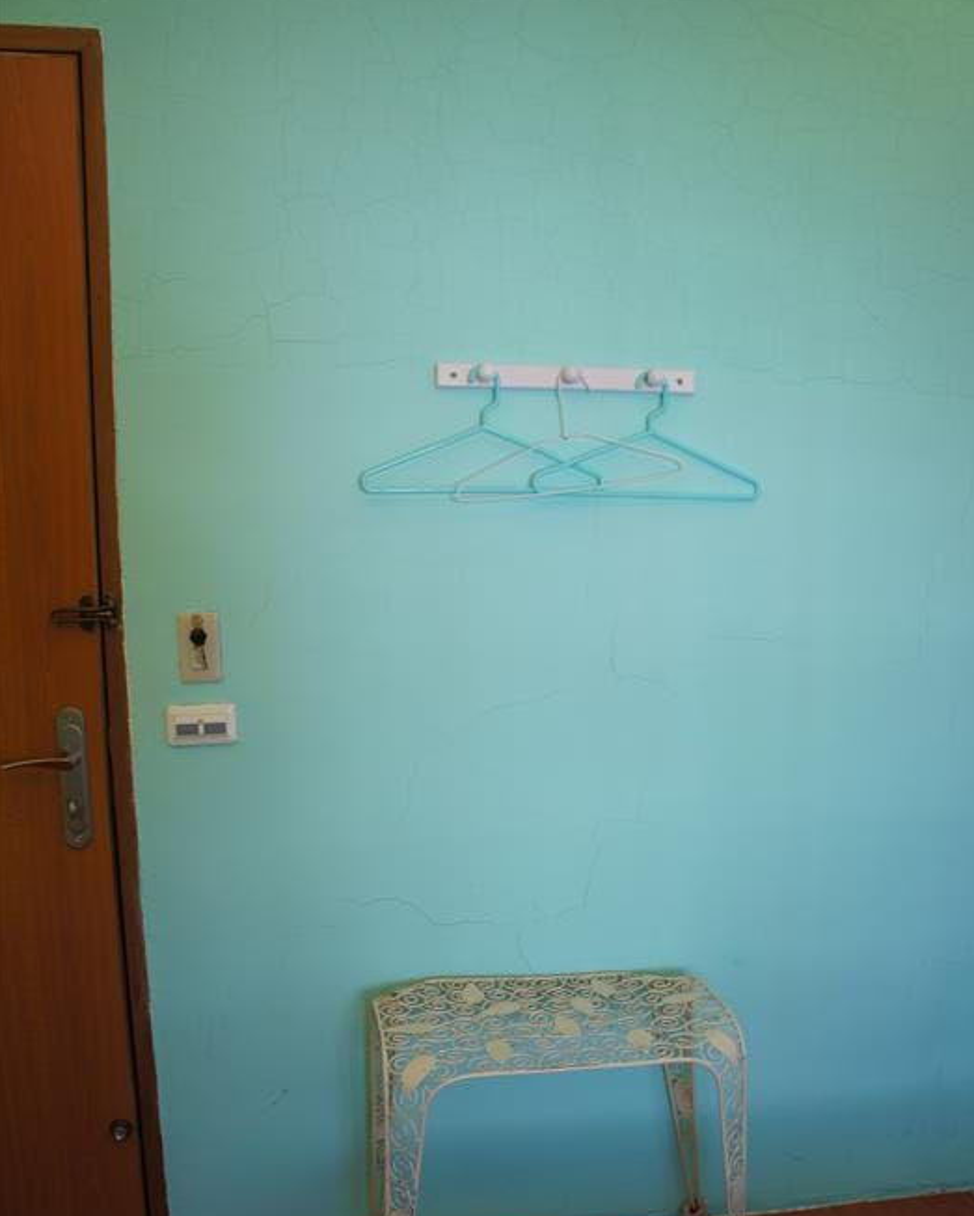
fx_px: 1116
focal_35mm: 31
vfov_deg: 56.7
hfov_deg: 47.1
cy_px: 732
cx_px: 488
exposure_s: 1/40
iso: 200
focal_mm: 18
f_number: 4.5
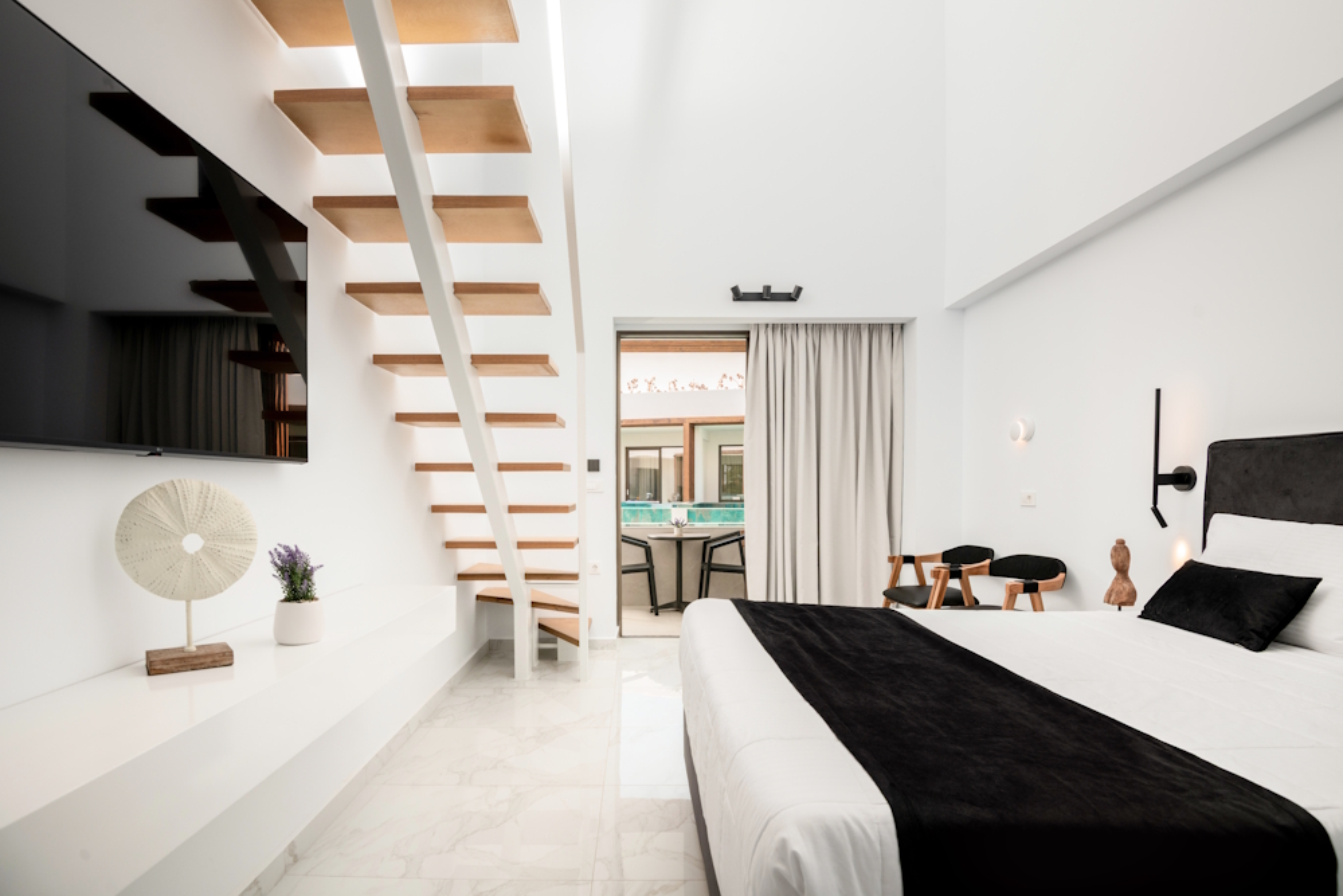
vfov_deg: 73.8
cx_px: 672
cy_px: 448
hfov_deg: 96.7
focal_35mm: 16
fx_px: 597
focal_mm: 16
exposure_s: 1/125
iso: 100
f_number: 8
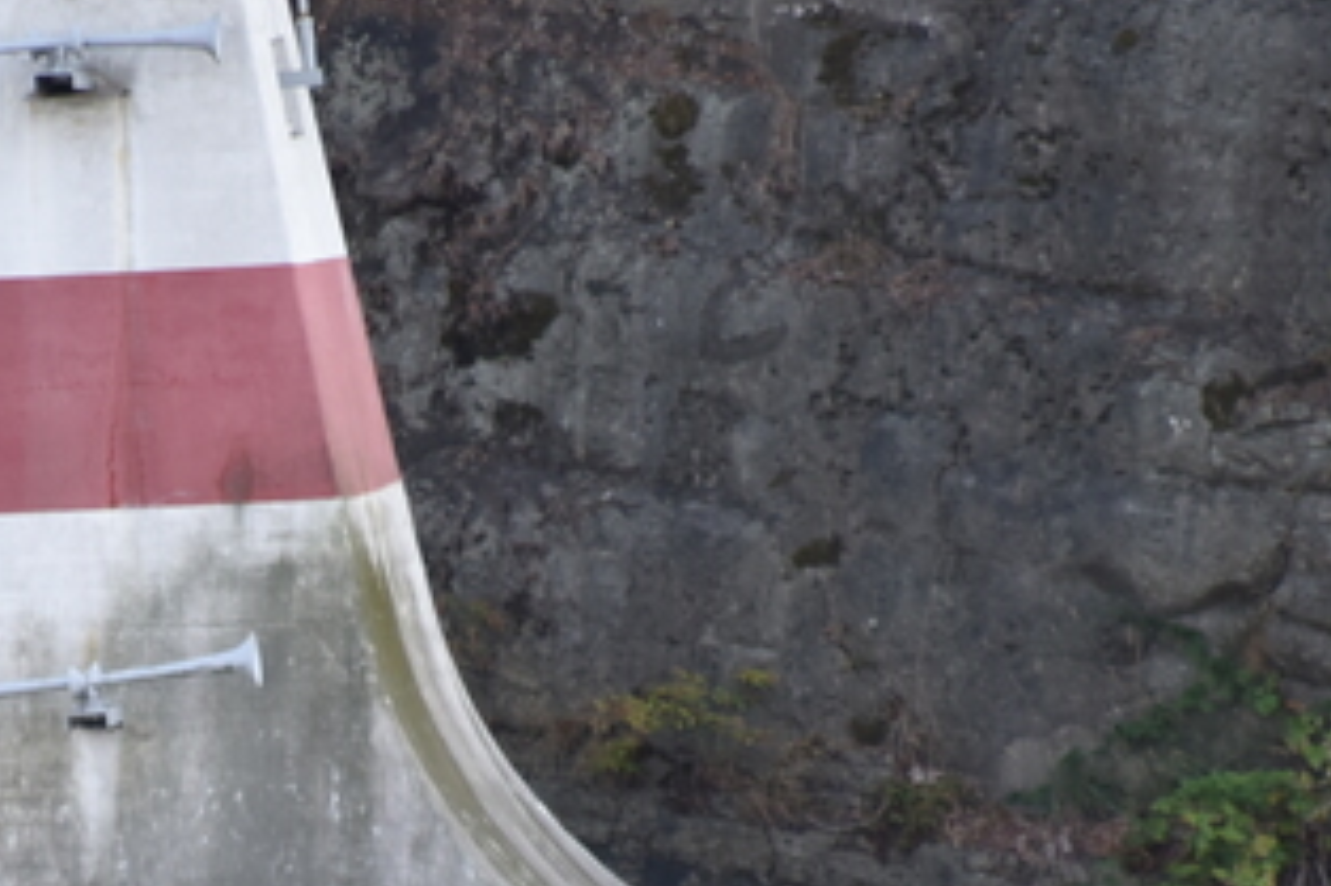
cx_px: -13
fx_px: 45228
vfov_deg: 1.1
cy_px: 831
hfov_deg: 1.7
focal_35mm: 1224
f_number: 5.6
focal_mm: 300
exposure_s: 1/640
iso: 500
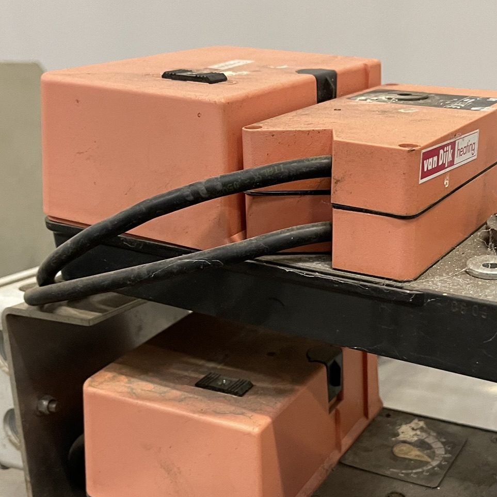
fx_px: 763
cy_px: 327
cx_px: 314
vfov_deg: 35.7
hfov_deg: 35.8
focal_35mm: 47
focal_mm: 5.1
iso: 400
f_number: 1.6
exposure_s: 1/50
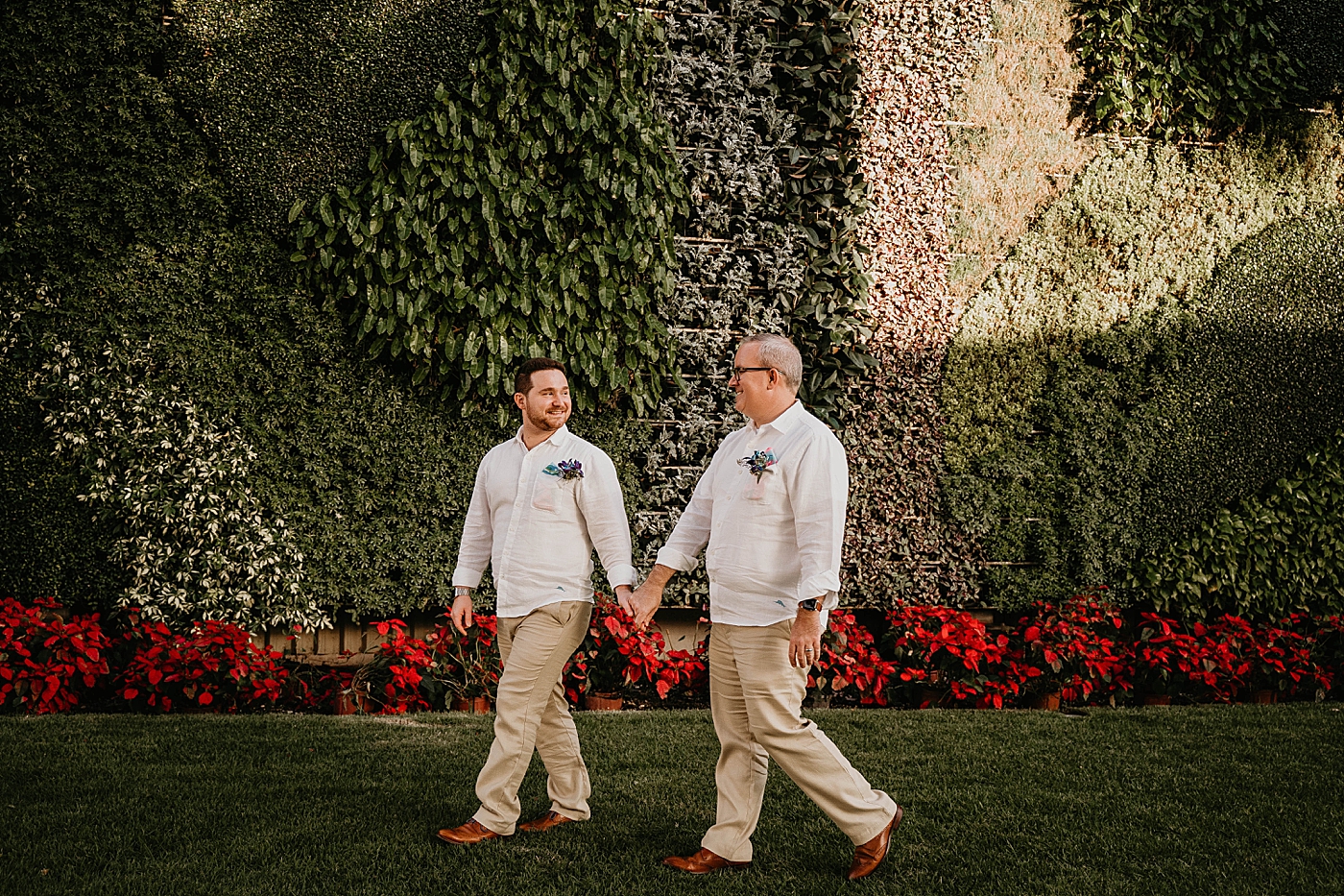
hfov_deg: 54.4
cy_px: 448
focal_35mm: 35
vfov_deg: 37.8
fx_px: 1306
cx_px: 672
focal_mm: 35
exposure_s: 1/640
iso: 320
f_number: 2.8
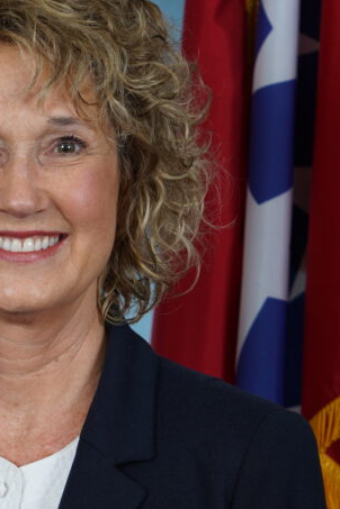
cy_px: 415
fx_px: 3230
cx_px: 61
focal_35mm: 228
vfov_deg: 9.0
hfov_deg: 6.0
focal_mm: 86
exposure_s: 1/125
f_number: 6.3
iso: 100
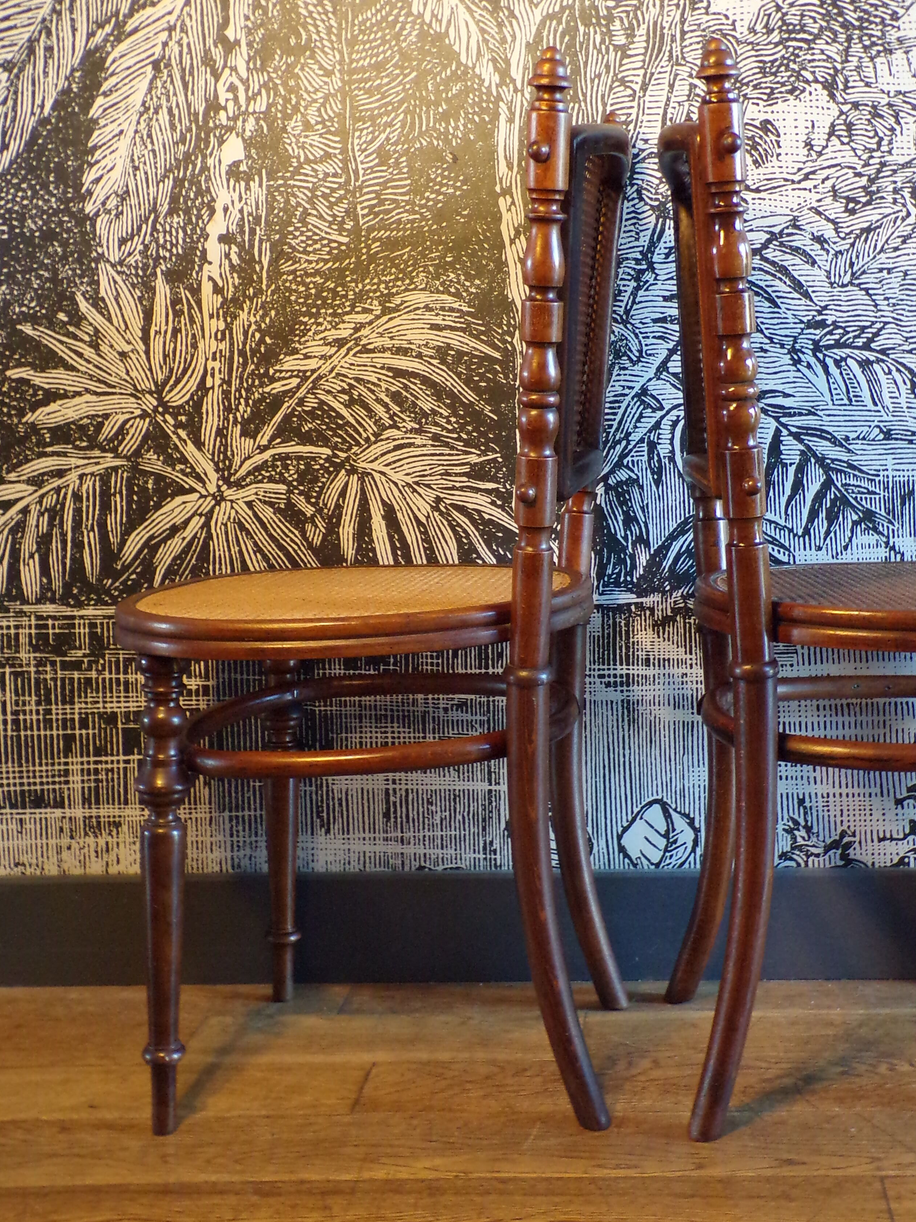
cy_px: 548
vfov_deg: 42.9
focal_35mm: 44
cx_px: 629
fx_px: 1553
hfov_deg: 32.5
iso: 340
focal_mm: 5.8
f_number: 3.2
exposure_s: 1/17
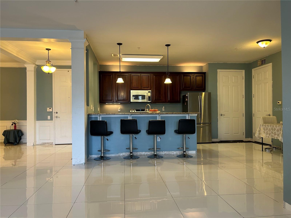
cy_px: 109
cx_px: 146
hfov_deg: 67.3
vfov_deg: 53.1
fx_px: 219
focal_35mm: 26
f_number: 1.5
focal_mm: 5.7
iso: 125
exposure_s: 1/60
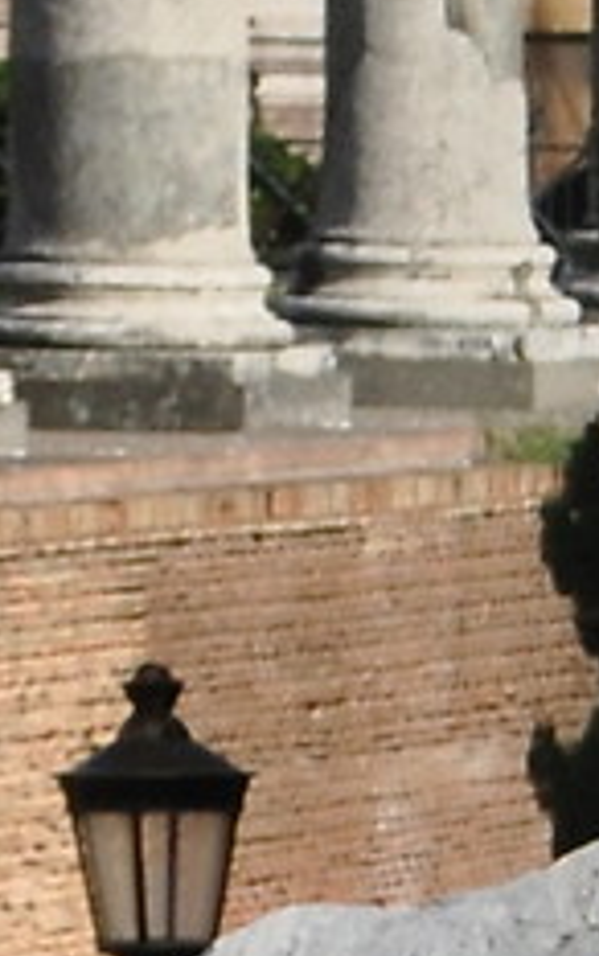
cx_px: -4144
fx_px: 21326
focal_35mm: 818
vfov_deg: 2.5
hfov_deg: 1.5
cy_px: -1325
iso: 200
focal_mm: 52
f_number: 10
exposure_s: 1/320
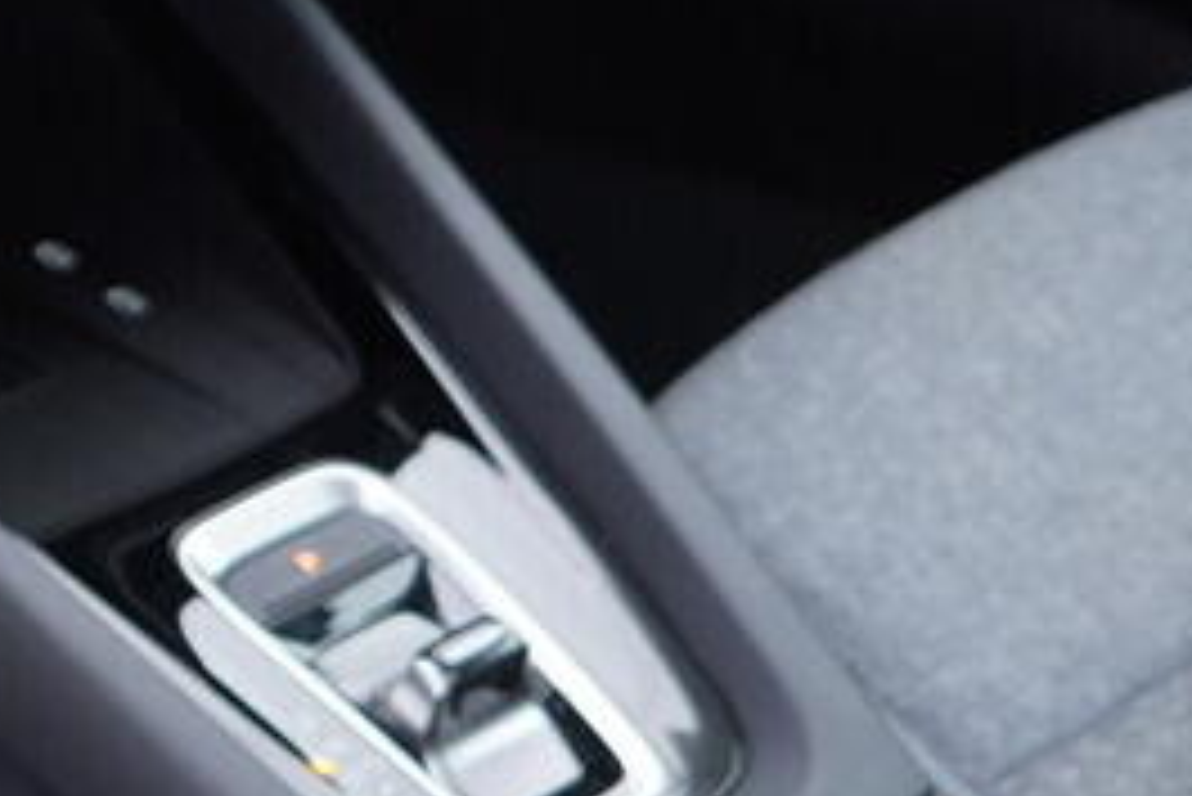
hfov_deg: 13.4
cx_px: -864
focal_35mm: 139
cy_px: -29
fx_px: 4605
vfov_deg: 9.8
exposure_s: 1/40
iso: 320
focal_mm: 24
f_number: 2.8
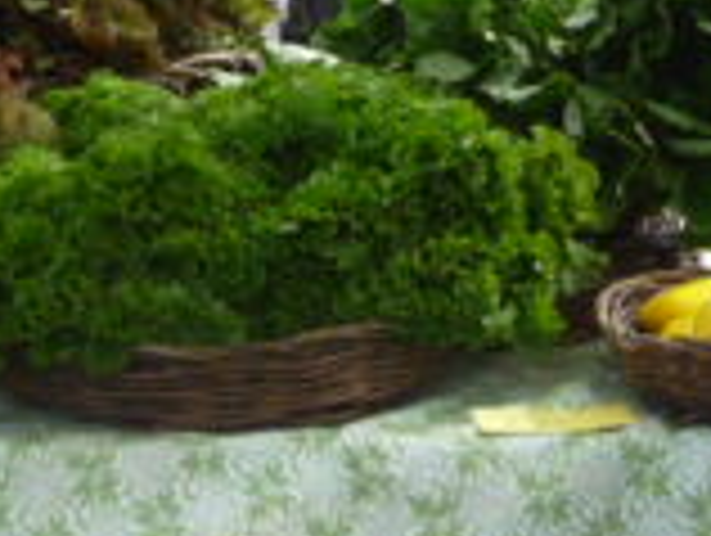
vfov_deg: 7.8
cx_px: 338
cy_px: 207
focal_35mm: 190
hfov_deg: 10.4
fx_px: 3908
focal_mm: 4.7
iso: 100
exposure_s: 1/400
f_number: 3.3
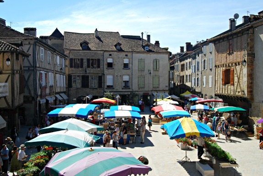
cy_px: 88
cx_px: 132
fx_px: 252
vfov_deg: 38.5
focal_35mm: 34
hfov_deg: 55.0
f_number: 10
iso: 180
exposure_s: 1/250
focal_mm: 23
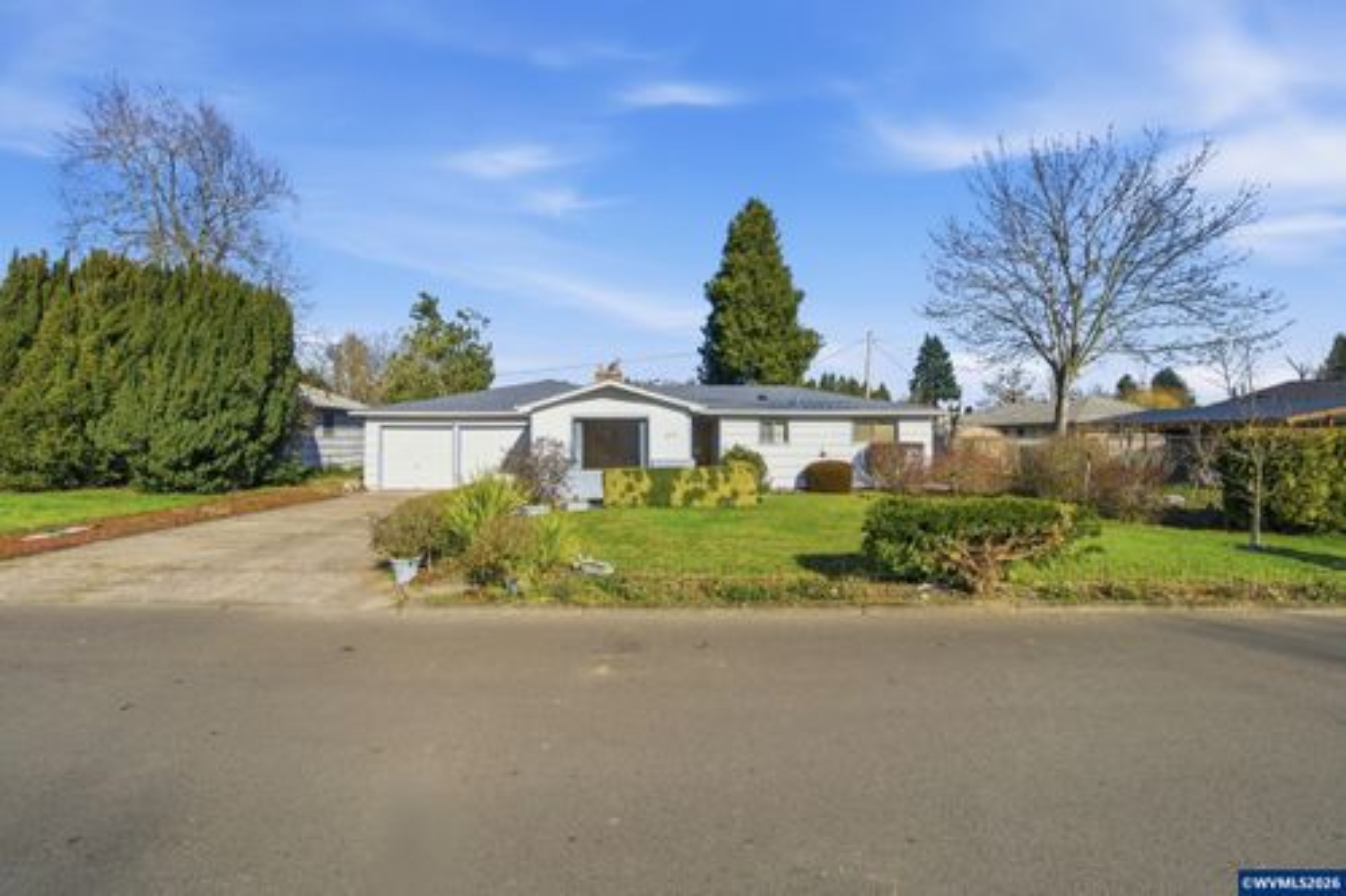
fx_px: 561
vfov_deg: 77.3
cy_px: 448
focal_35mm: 15
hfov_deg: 100.4
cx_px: 673
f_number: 8
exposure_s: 1/3200
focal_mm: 10
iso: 250
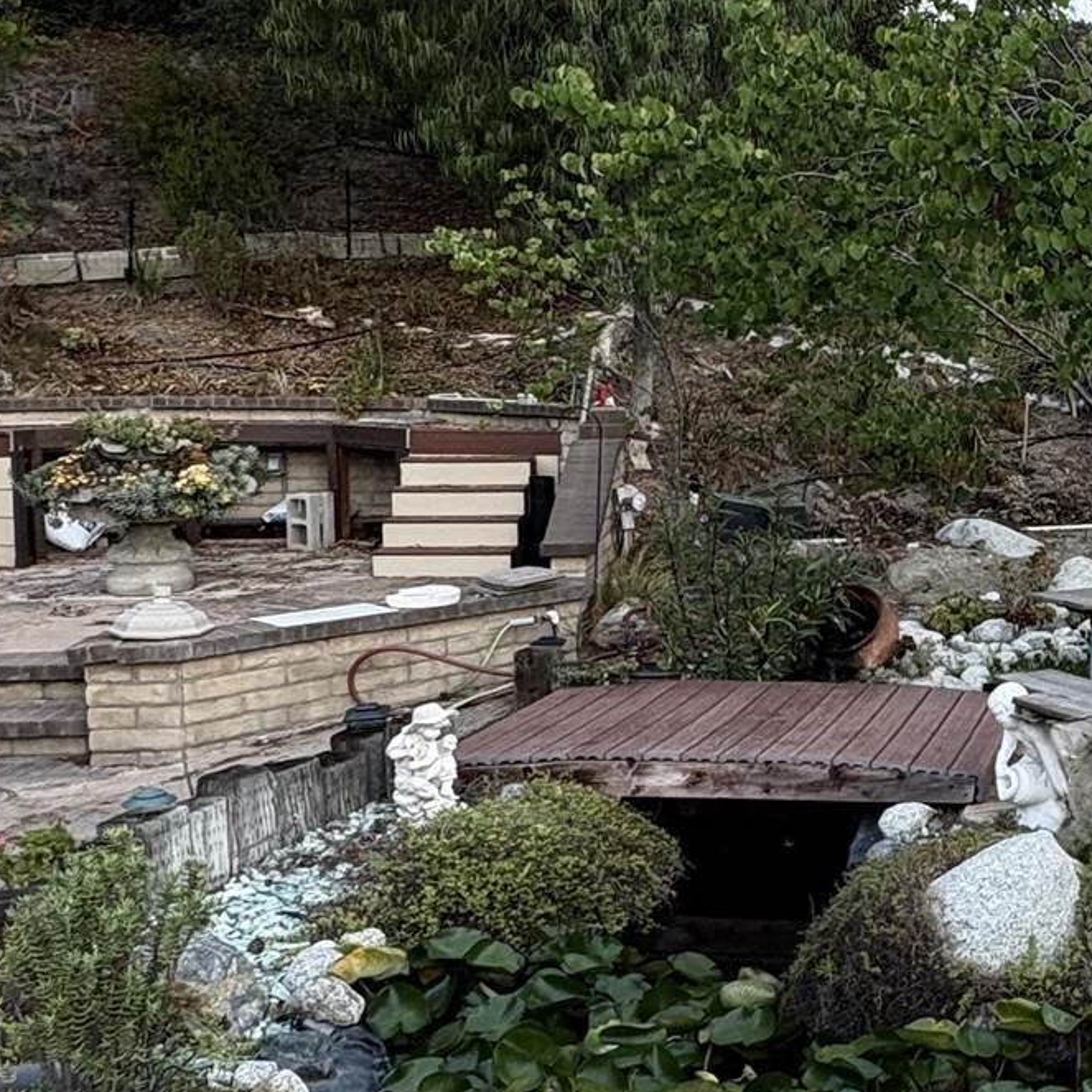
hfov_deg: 34.5
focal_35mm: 43
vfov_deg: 39.1
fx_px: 1535
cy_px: 471
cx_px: 1163
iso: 125
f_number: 2.2
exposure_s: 1/133
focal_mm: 2.22
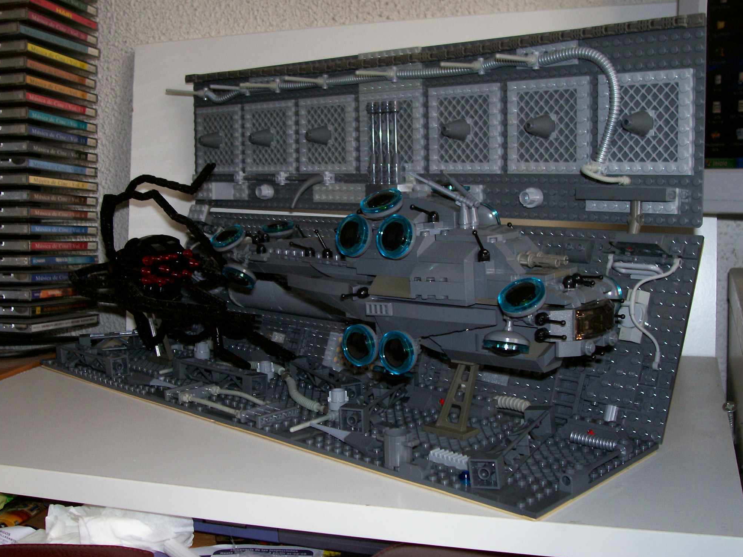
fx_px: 923
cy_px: 273
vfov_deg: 33.6
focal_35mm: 43
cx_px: 365
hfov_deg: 43.8
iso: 80
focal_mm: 7
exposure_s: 1/68.5
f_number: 2.9
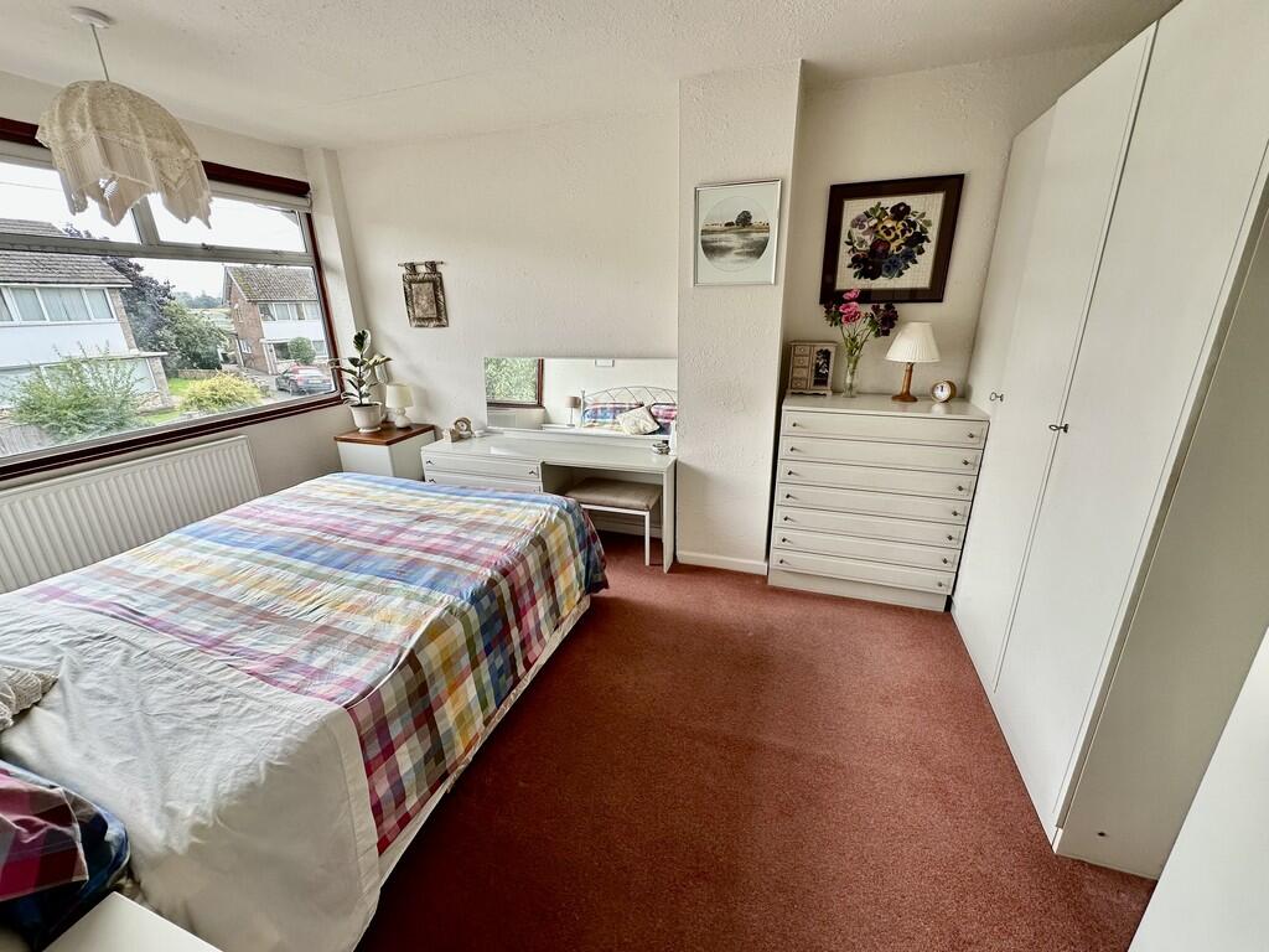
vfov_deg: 85.7
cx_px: 634
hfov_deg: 102.1
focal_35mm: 14
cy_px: 476
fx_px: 513
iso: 40
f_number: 2.2
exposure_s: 1/99
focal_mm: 2.22
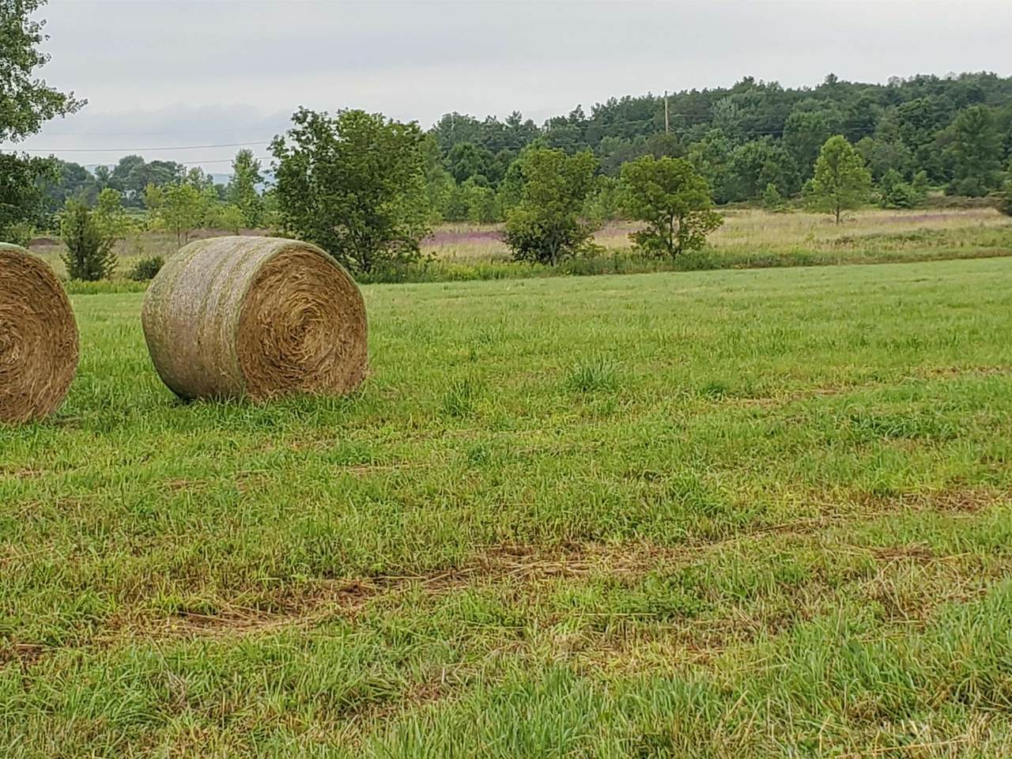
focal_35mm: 26
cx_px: 506
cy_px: 380
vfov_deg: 53.1
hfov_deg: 67.3
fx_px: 760
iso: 50
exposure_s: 1/744
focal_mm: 4.3
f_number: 2.4
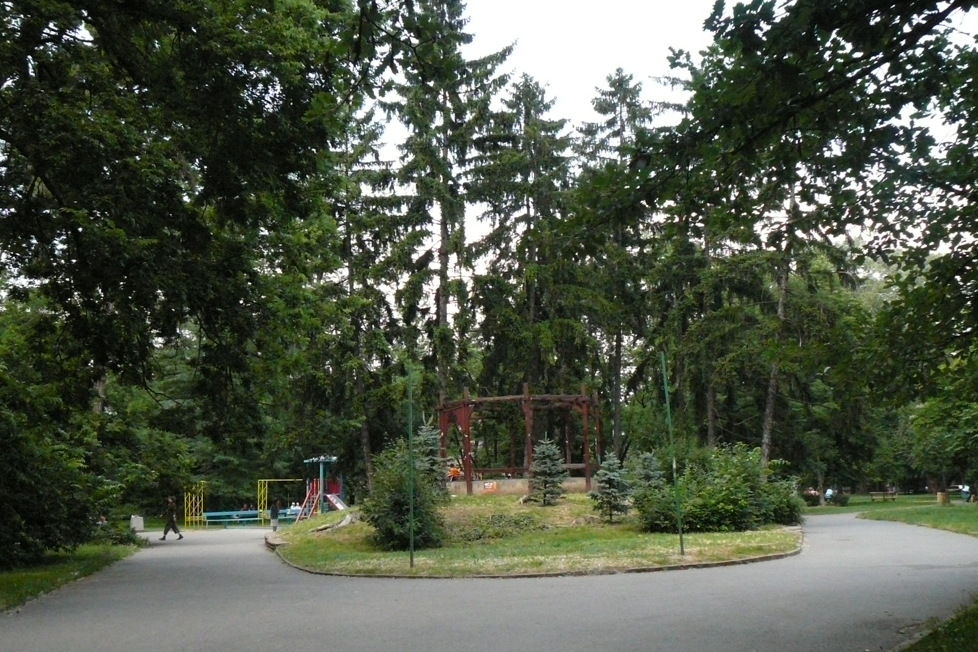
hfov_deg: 48.5
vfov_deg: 33.4
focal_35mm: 40
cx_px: 492
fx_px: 1086
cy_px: 319
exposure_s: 1/640
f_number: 2.8
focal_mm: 5.2
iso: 400
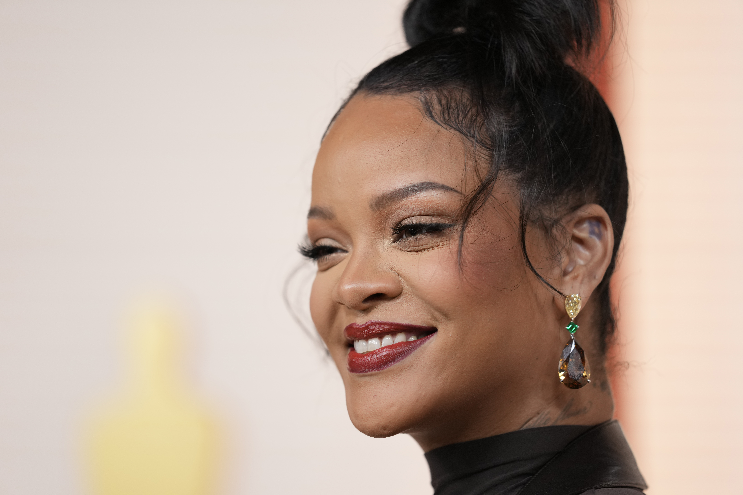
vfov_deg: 6.9
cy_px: 248
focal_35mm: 200
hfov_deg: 10.3
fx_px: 4127
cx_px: 372
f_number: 2.8
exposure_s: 1/200
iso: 640
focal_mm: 200
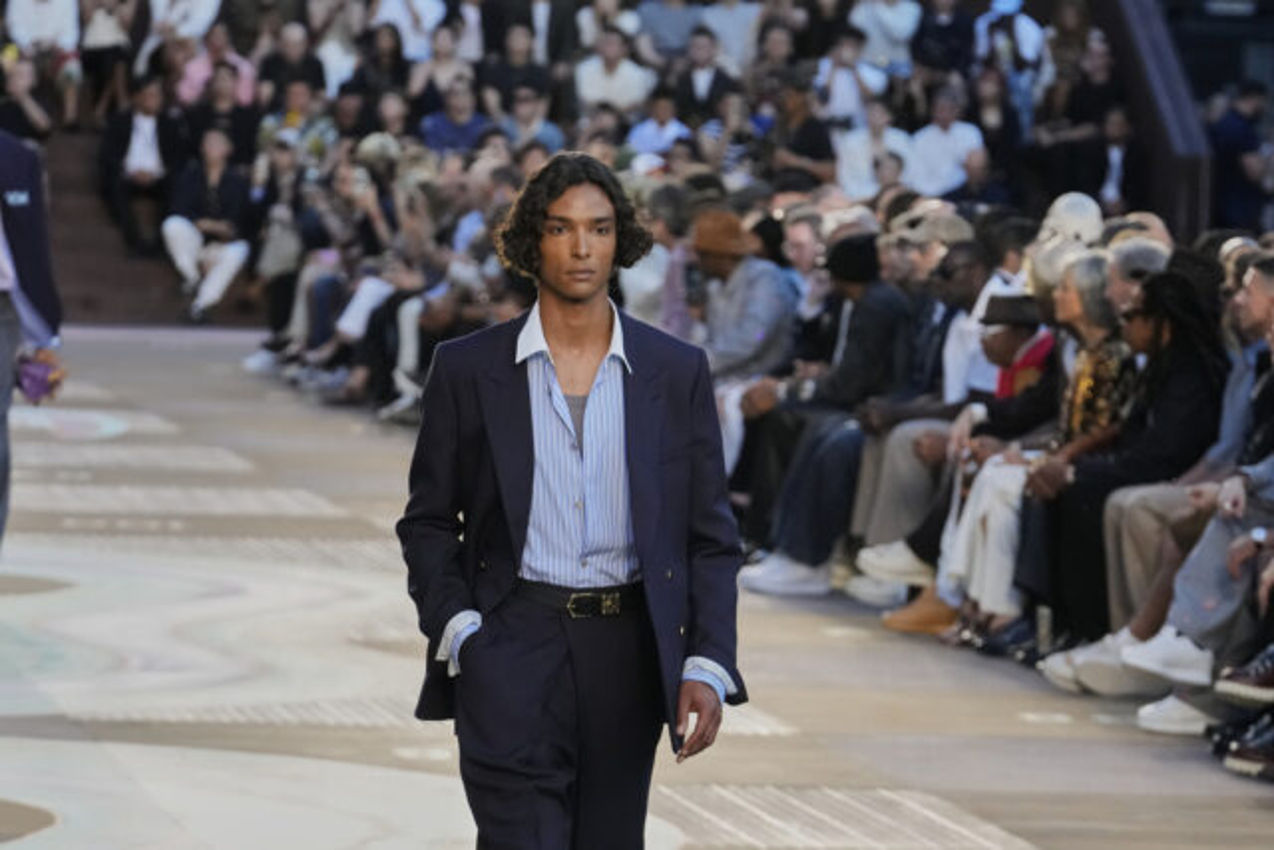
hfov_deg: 7.2
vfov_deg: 4.8
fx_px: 10123
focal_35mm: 286
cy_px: 425
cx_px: 637
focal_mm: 191
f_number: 6.3
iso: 4000
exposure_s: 1/640
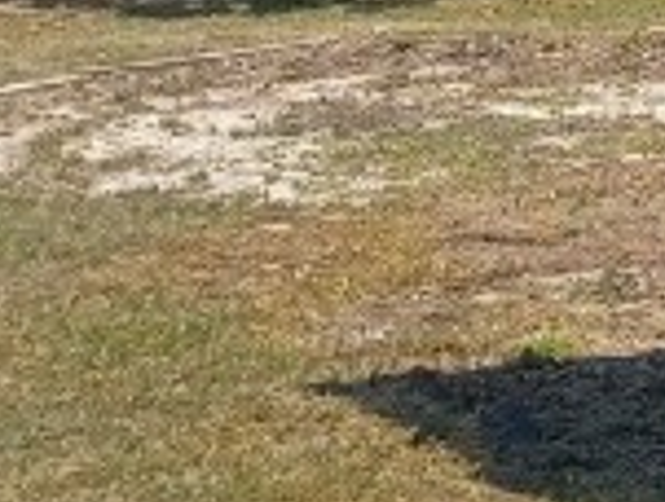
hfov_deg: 9.6
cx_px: 1850
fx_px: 3254
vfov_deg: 8.6
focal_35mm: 169
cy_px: -251
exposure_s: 1/485
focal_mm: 4.6
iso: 32
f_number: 1.8
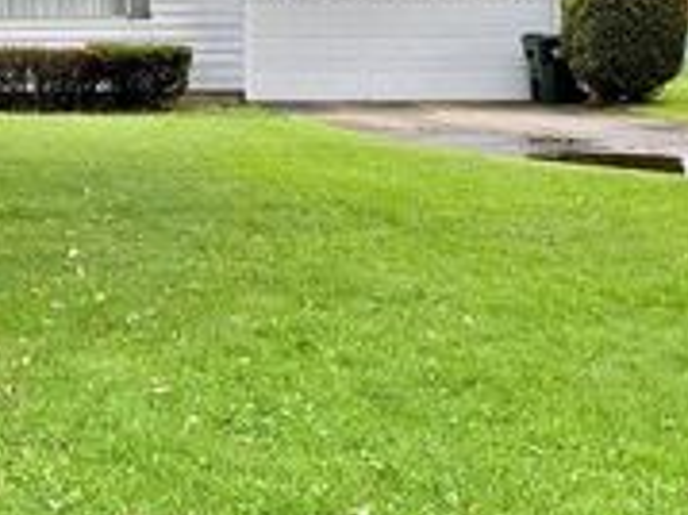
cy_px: -10
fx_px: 1331
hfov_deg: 27.0
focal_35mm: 67
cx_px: -35
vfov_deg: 21.1
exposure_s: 1/256
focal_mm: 6.86
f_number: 1.78
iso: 80
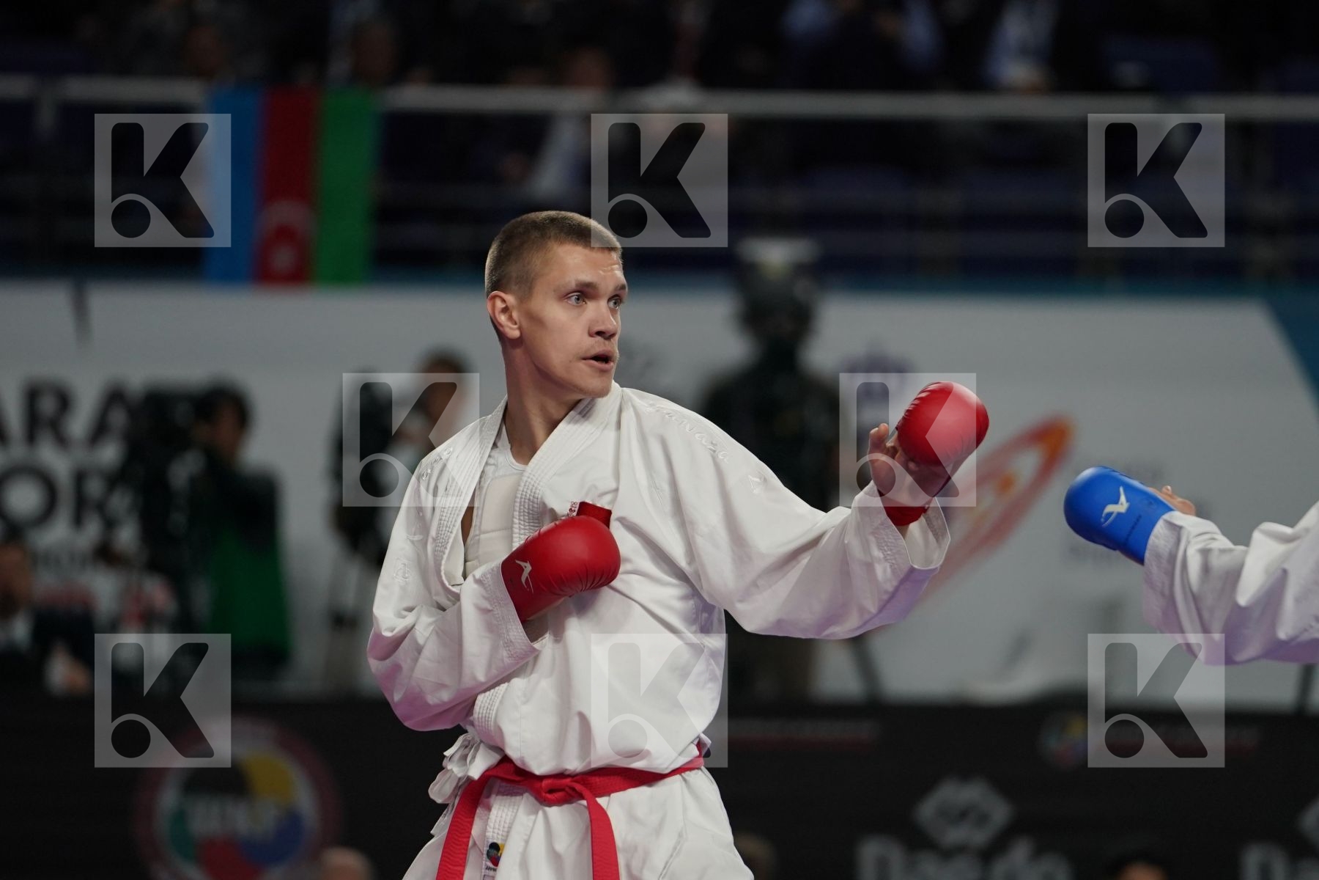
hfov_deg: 6.9
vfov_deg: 4.6
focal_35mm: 300
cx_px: 660
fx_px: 10991
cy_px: 440
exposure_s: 1/1000
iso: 1000
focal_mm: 200
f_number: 2.8
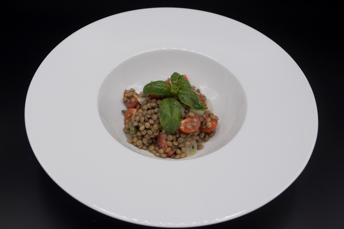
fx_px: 401
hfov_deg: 46.4
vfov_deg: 31.8
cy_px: 114
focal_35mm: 42
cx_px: 172
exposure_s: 1/200
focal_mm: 28
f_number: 7.1
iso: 200
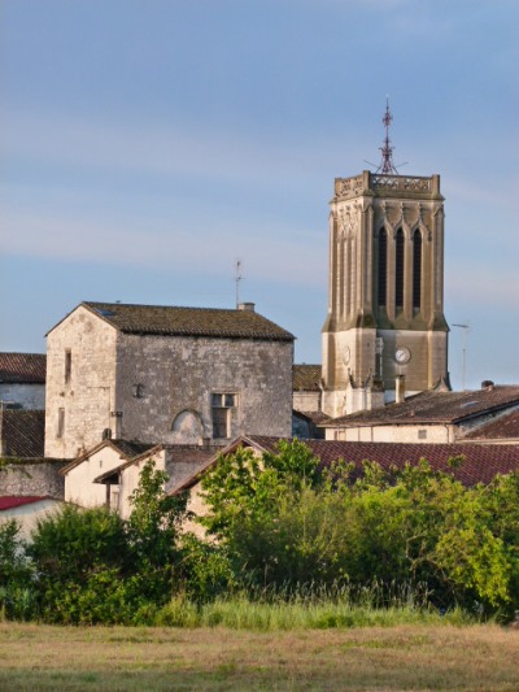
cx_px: 260
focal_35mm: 146
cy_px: 346
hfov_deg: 10.2
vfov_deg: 13.5
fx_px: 2917
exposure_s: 1/250
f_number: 4
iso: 250
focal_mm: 26.2
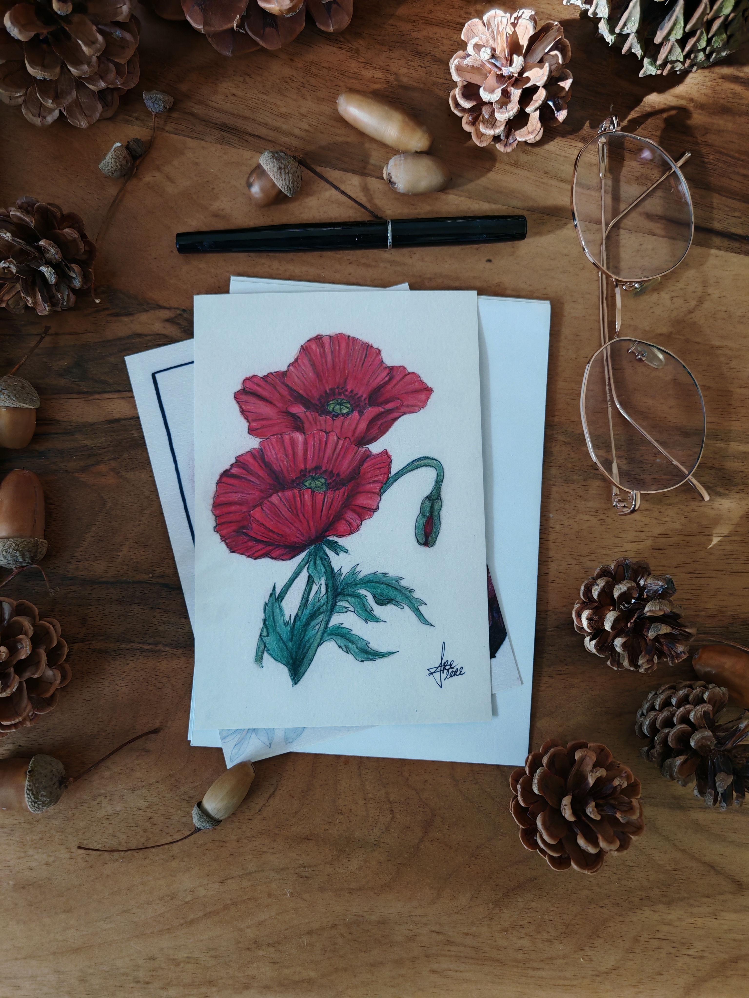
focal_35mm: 27
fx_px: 779
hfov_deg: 51.4
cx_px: 374
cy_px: 499
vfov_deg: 65.3
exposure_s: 1/33
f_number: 1.9
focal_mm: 6.67
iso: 1000
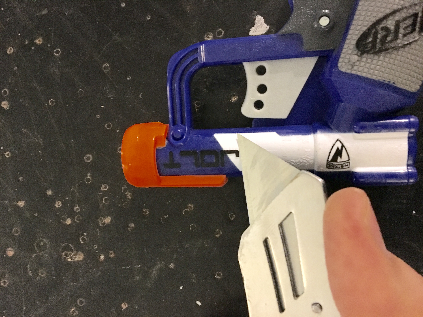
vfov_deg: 48.2
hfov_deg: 61.7
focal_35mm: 29
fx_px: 354
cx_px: 212
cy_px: 158
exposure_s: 1/15
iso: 400
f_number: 2.2
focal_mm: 4.15
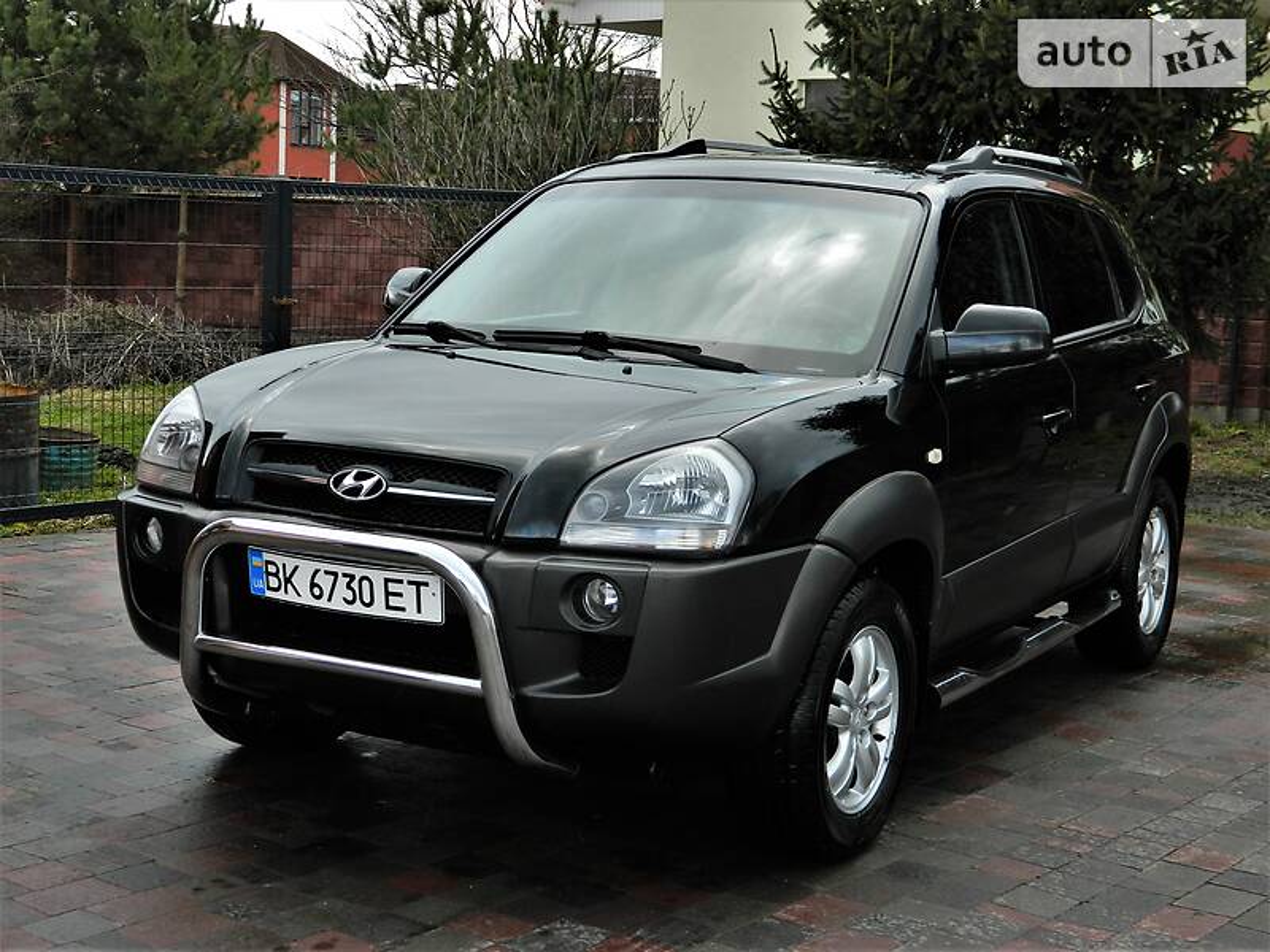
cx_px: 635
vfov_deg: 25.7
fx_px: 2091
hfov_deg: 33.8
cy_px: 476
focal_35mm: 57
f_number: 3.8
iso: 80
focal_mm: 10.2
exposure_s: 1/80
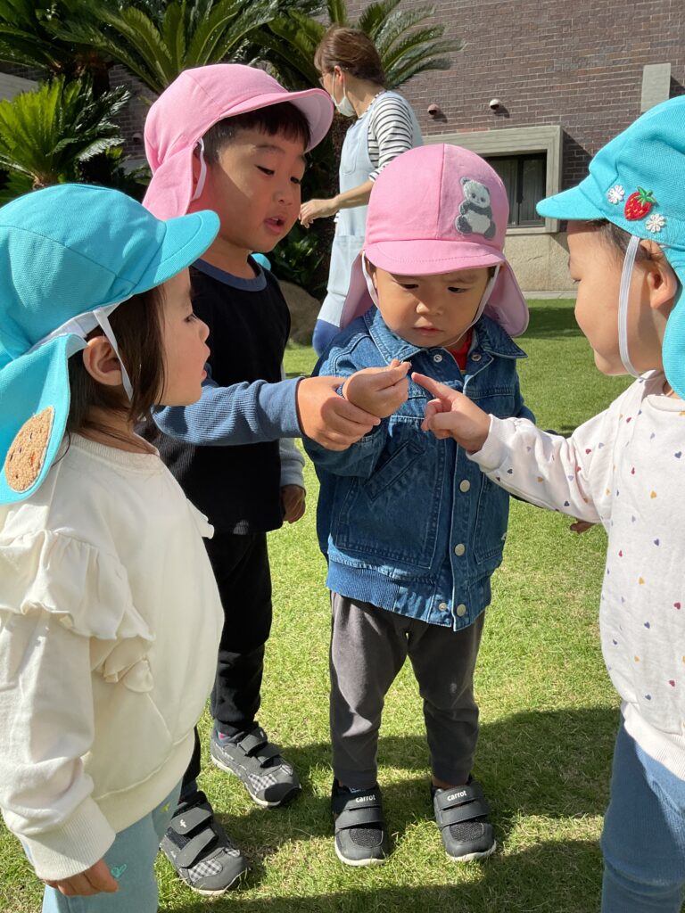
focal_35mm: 29
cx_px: 342
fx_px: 765
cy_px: 456
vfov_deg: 61.7
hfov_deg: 48.2
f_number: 1.8
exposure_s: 1/1250
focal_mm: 3
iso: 16
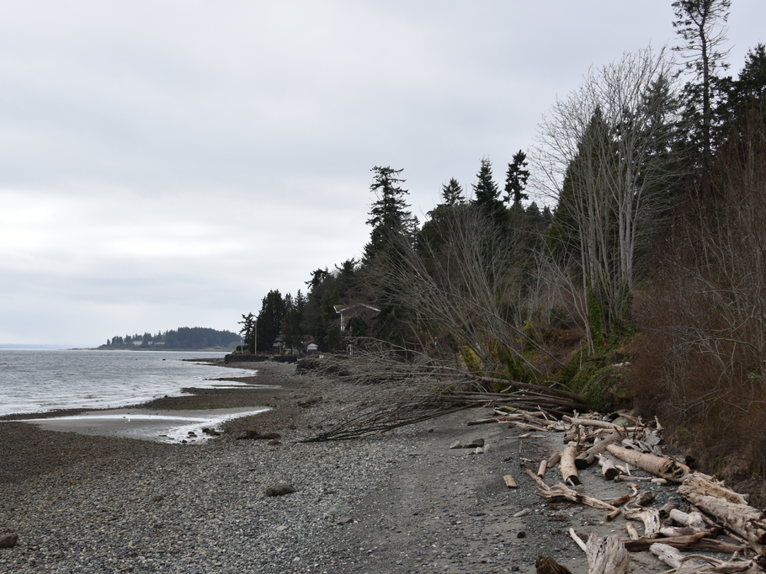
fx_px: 1018
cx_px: 327
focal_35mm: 46
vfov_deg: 31.4
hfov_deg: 41.1
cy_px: 340
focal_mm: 34
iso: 100
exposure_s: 1/200
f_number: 7.1
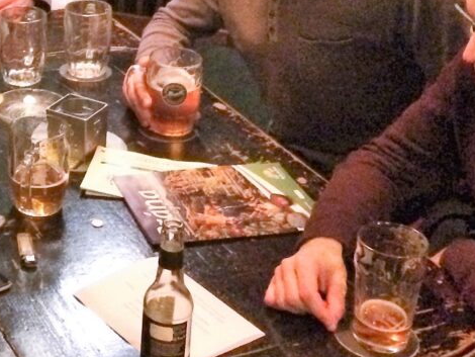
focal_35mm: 74
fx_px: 1016
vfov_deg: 19.5
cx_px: -7
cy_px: 28
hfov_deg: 25.0
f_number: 2.2
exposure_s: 1/17
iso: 800
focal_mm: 4.15
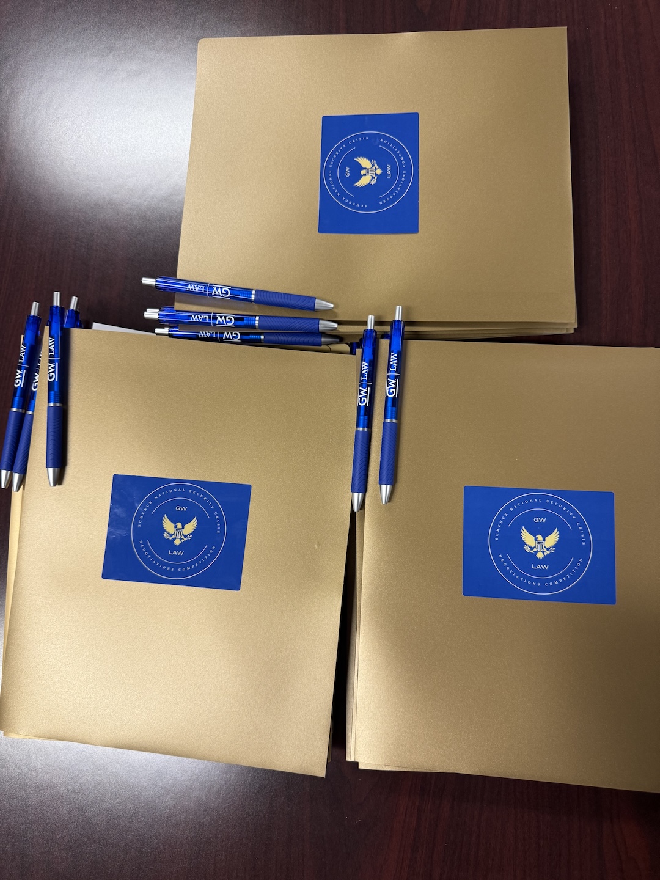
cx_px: 330
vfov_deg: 71.6
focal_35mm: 24
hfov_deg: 56.8
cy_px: 440
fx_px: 610
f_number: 1.78
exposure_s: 1/60
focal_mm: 6.76
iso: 160
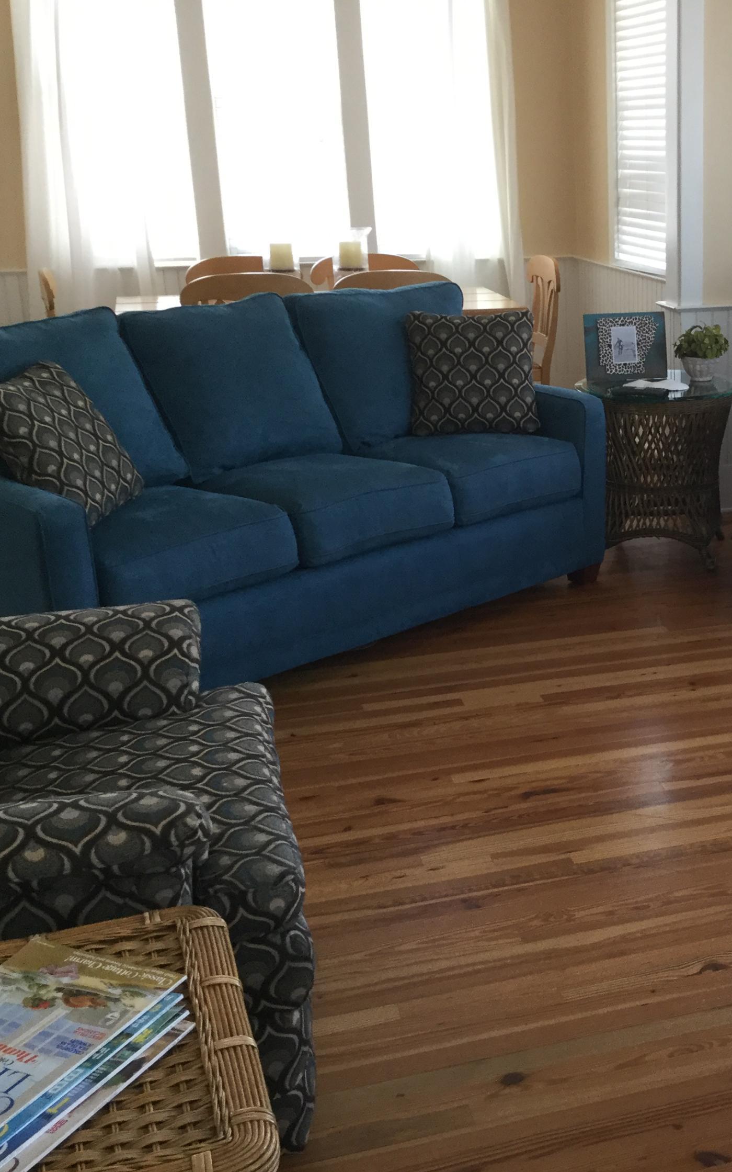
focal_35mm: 44
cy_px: 587
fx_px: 1404
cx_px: 650
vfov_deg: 45.3
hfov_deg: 28.2
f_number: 2.4
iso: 64
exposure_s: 1/30
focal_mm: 3.3
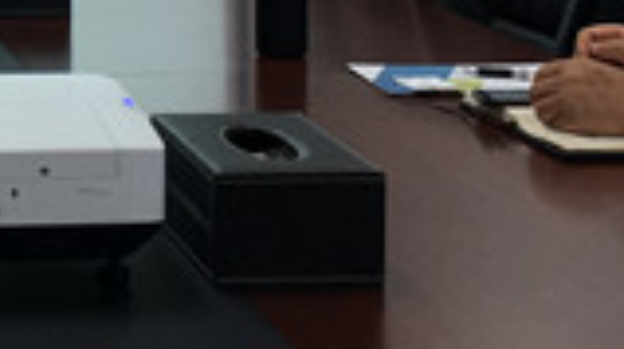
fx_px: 2297
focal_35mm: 139
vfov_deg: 8.5
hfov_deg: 14.7
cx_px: -208
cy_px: -163
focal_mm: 4.15
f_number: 2.2
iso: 32
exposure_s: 1/50
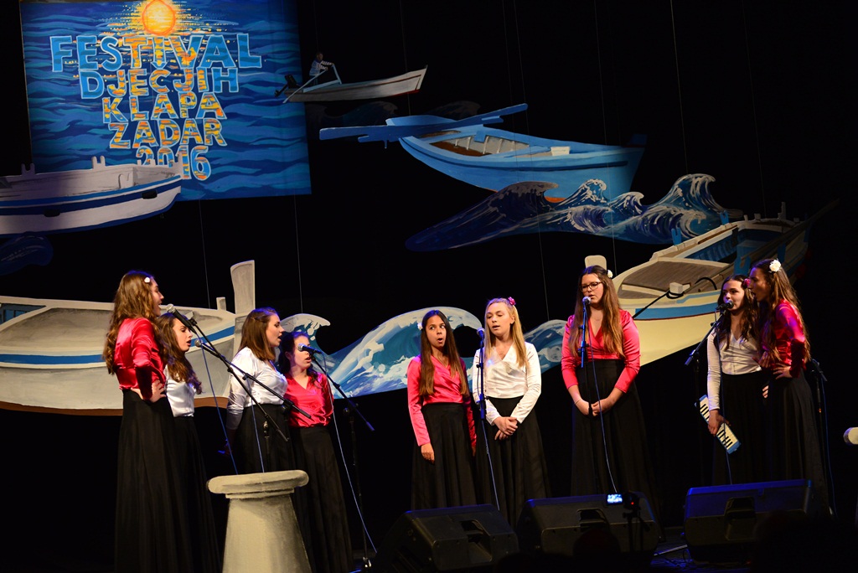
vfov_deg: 13.1
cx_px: 429
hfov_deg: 19.4
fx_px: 2504
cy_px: 286
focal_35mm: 105
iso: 2000
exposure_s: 1/160
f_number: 4
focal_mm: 105
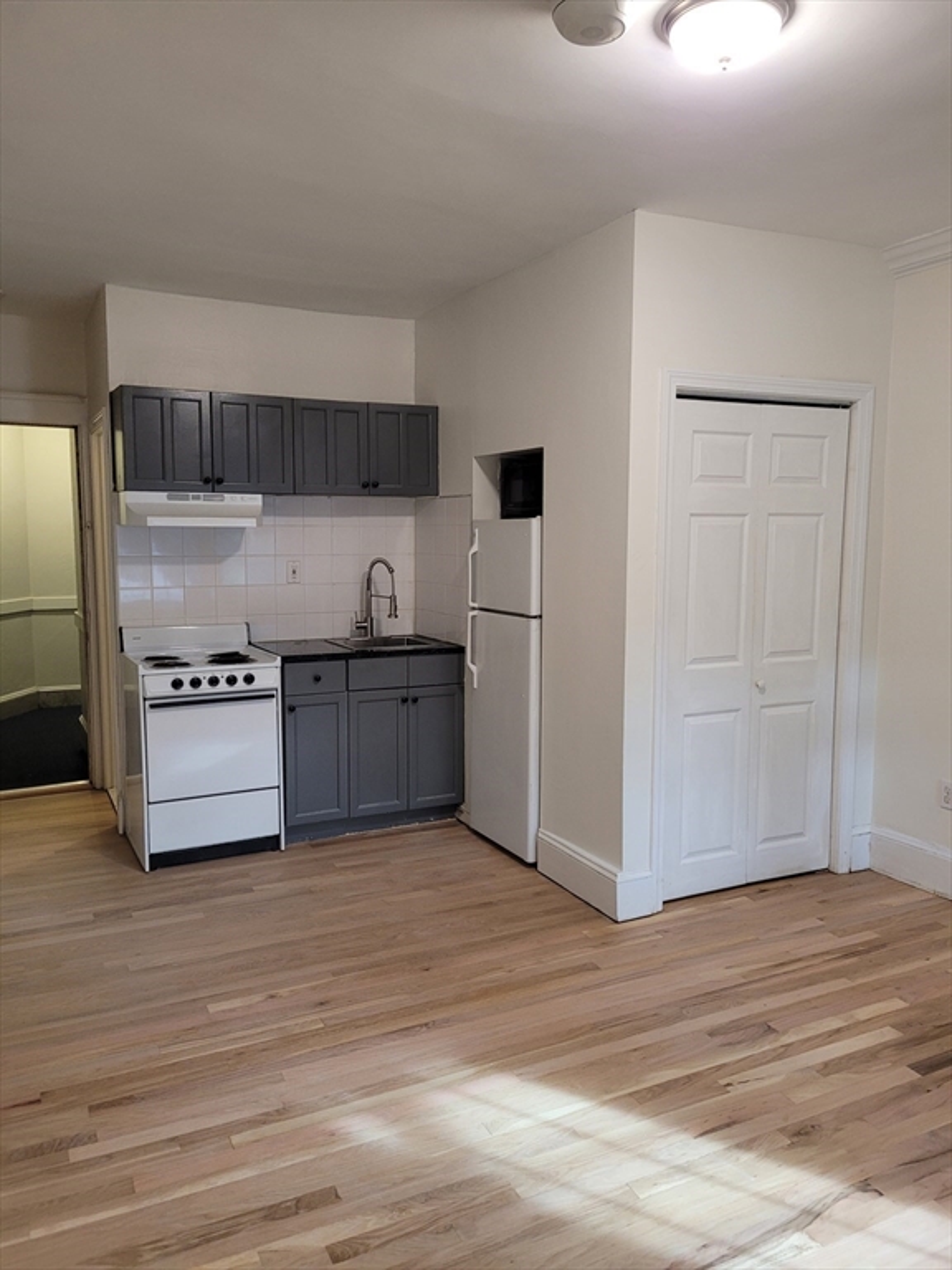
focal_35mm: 26
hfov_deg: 53.1
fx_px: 953
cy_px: 635
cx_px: 476
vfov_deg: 67.3
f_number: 1.8
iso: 250
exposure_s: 1/60
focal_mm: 5.4
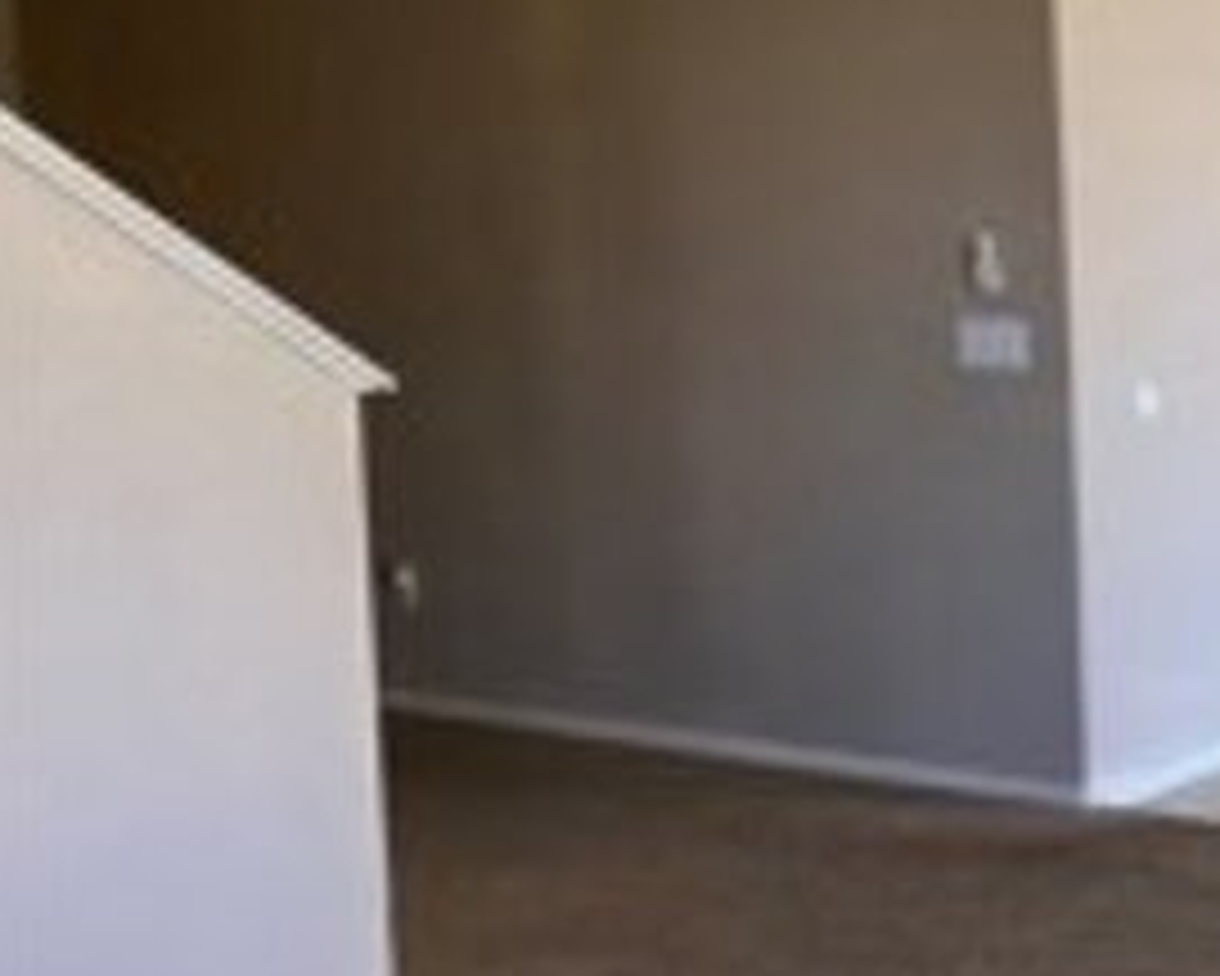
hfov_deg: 23.4
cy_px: 306
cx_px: 1657
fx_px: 2528
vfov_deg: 21.8
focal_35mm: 70
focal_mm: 4.25
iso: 100
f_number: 1.8
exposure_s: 1/60
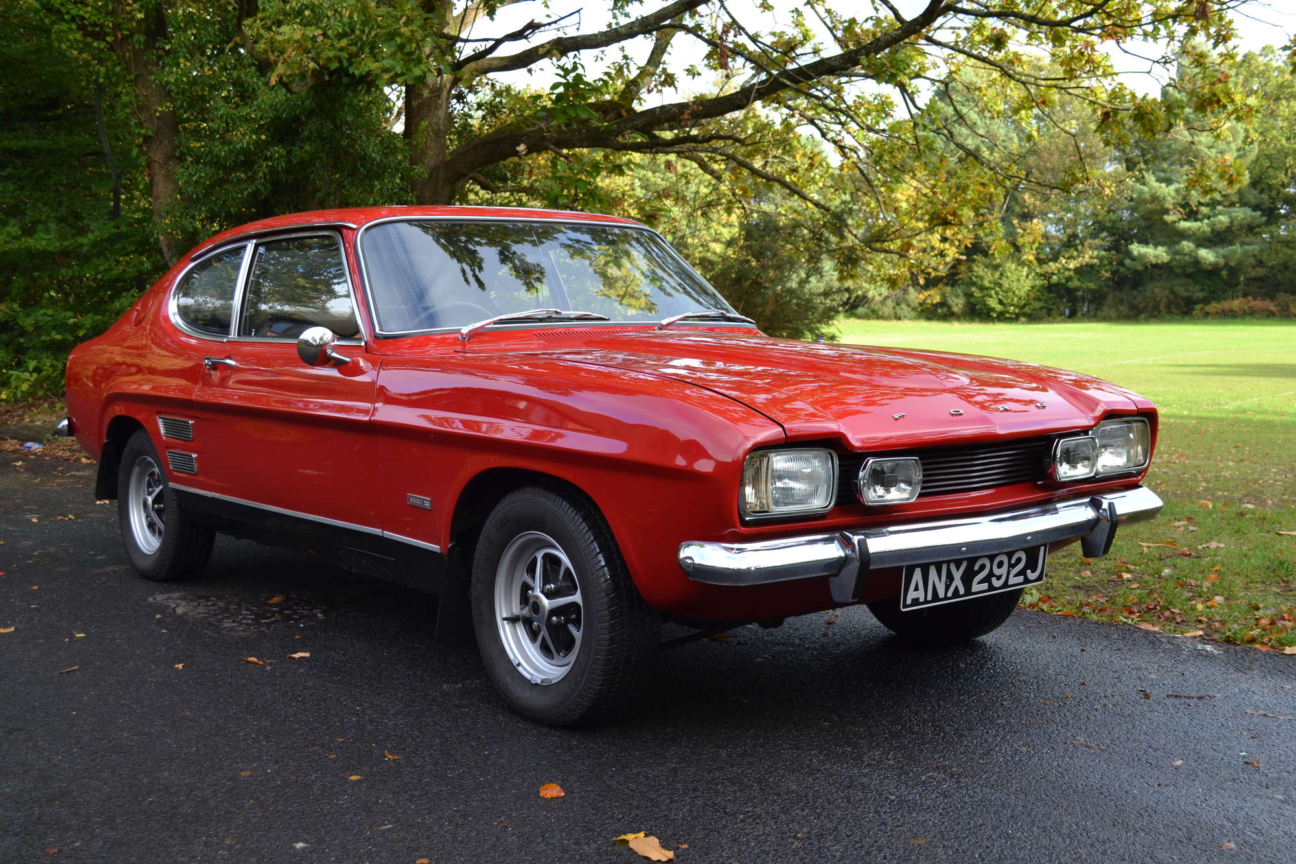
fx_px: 1512
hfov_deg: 46.4
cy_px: 432
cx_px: 648
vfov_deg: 31.9
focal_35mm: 42
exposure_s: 1/125
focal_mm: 28
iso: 200
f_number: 5.6
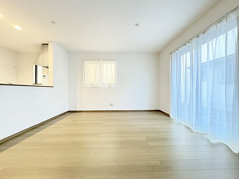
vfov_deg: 85.7
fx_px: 97
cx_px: 120
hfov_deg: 102.1
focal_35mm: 14
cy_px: 90
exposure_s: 1/50
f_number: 2.2
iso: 500
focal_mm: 2.22
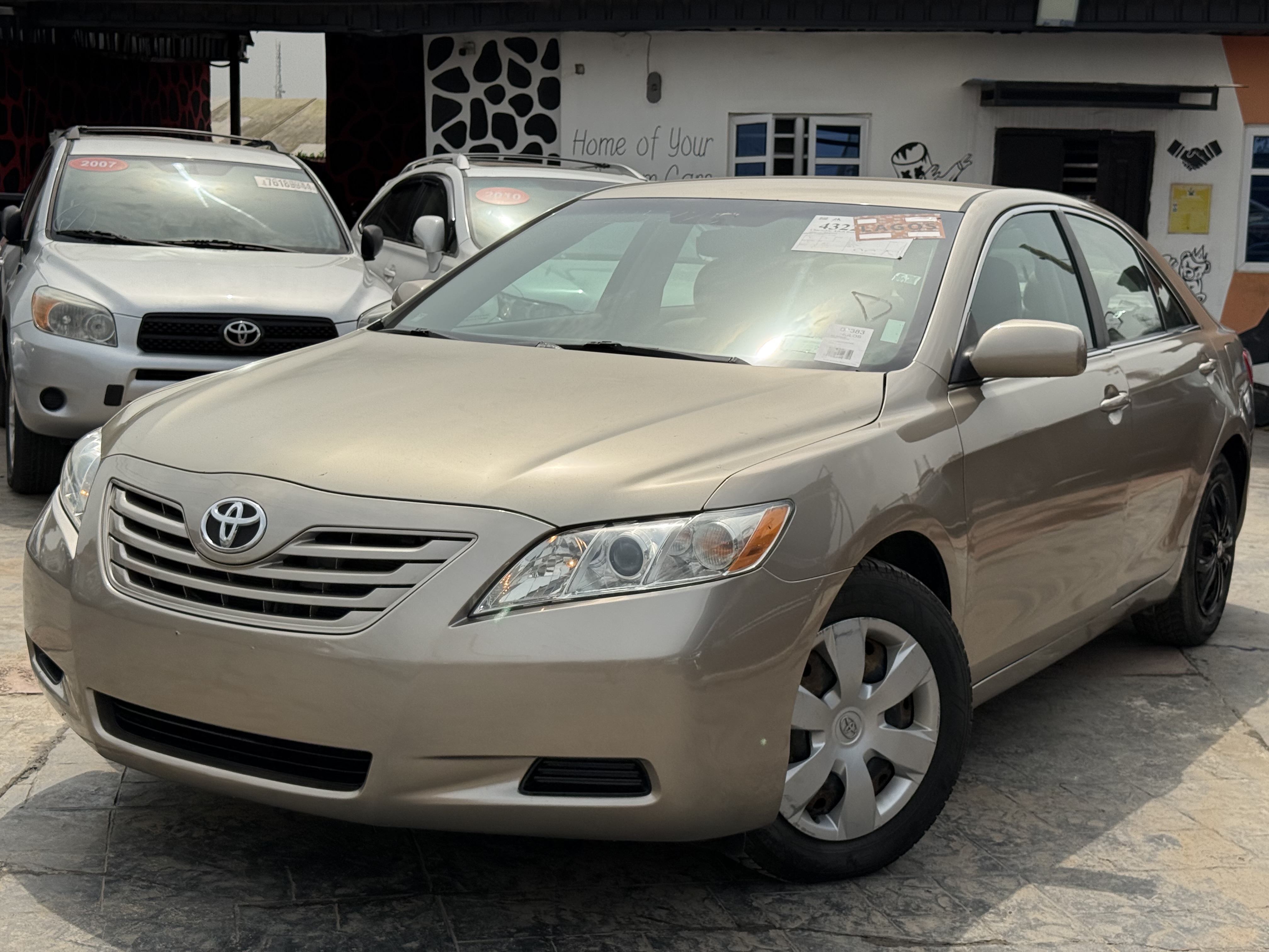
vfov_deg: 30.3
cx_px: 634
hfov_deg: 39.7
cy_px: 476
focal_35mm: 48
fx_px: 1760
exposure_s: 1/9901
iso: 64
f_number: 1.78
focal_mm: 6.76
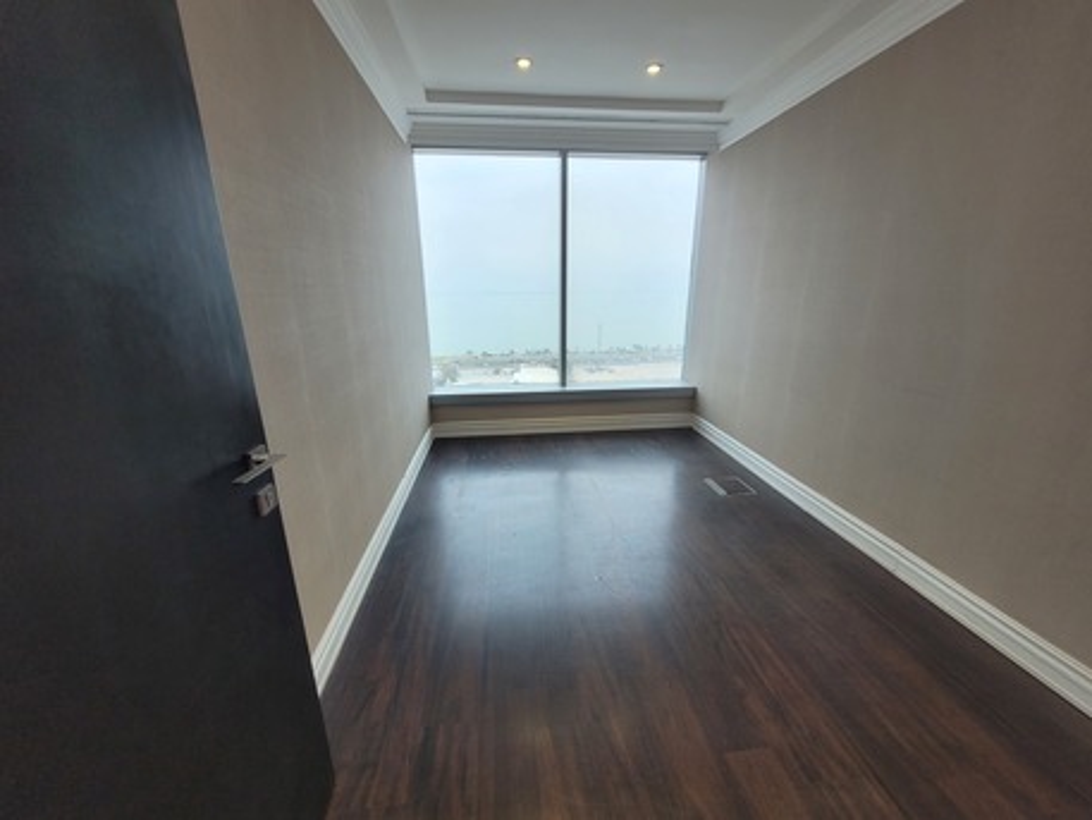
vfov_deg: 89.9
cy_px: 410
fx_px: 410
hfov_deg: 106.2
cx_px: 546
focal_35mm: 13
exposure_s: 1/50
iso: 80
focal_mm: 1.74
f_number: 2.2
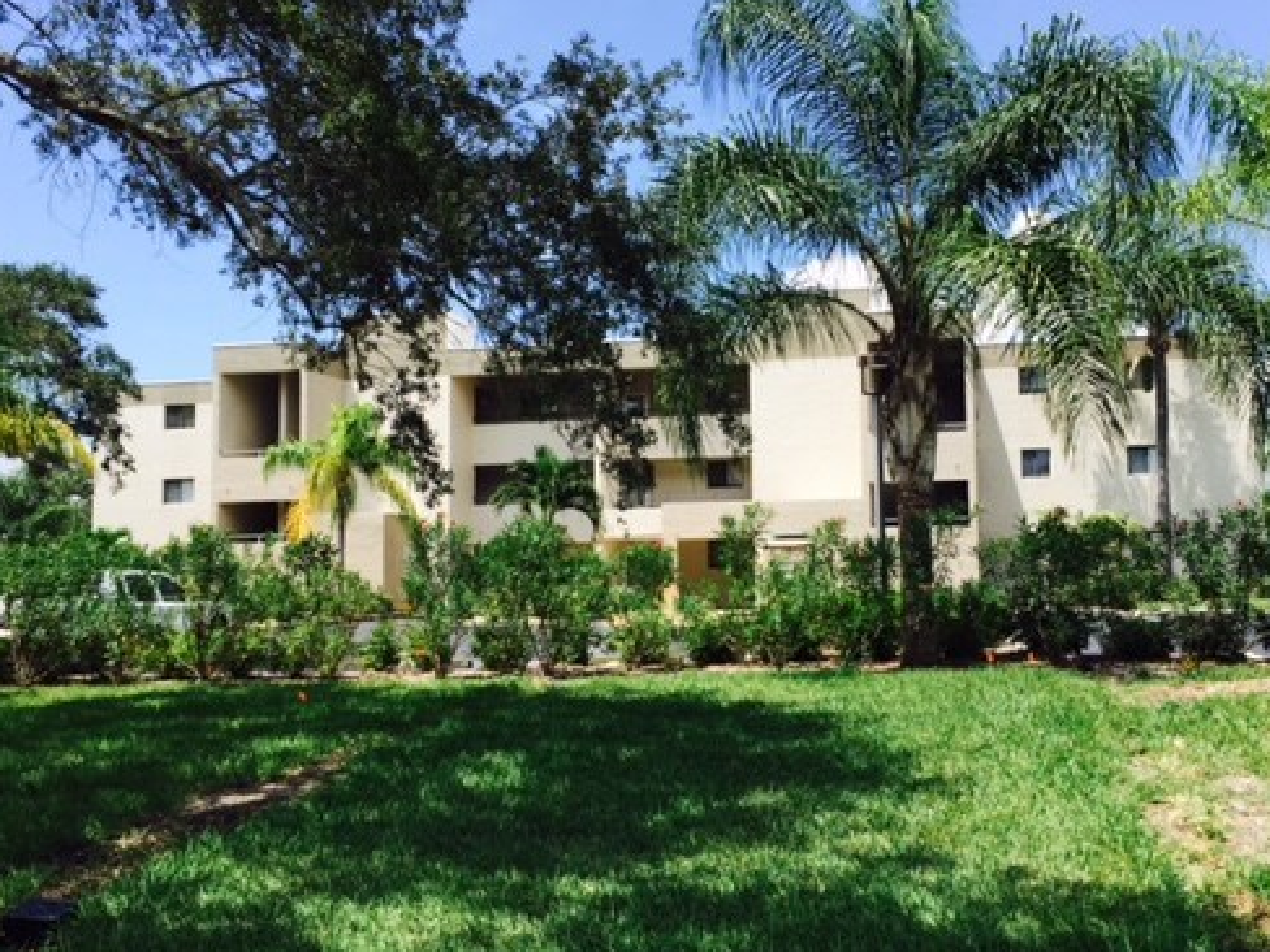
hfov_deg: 48.9
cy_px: 479
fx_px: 1394
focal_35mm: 38
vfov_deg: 37.7
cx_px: 705
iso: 32
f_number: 2.2
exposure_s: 1/1236
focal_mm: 4.15
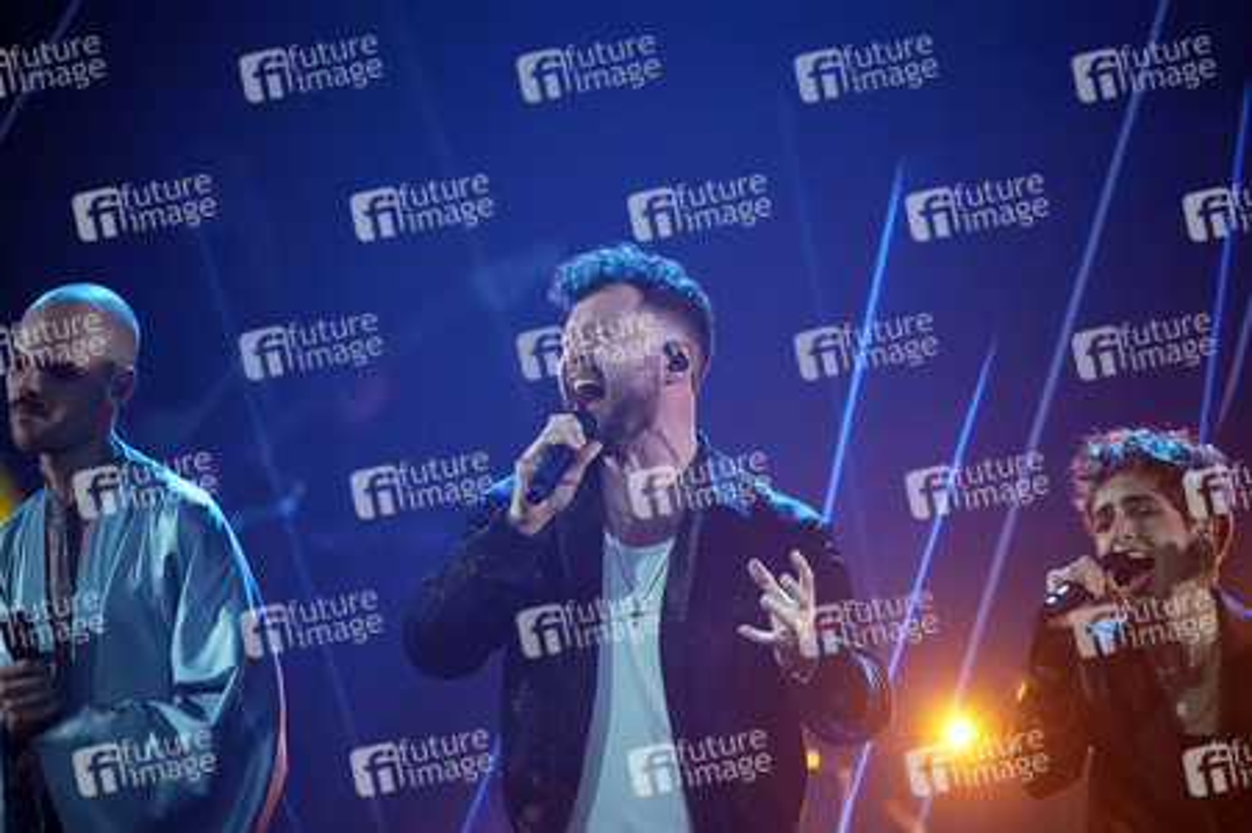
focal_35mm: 588
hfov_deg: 3.5
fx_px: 20434
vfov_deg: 2.3
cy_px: 416
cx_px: 626
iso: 4000
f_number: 6.3
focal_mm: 588
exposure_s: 1/160
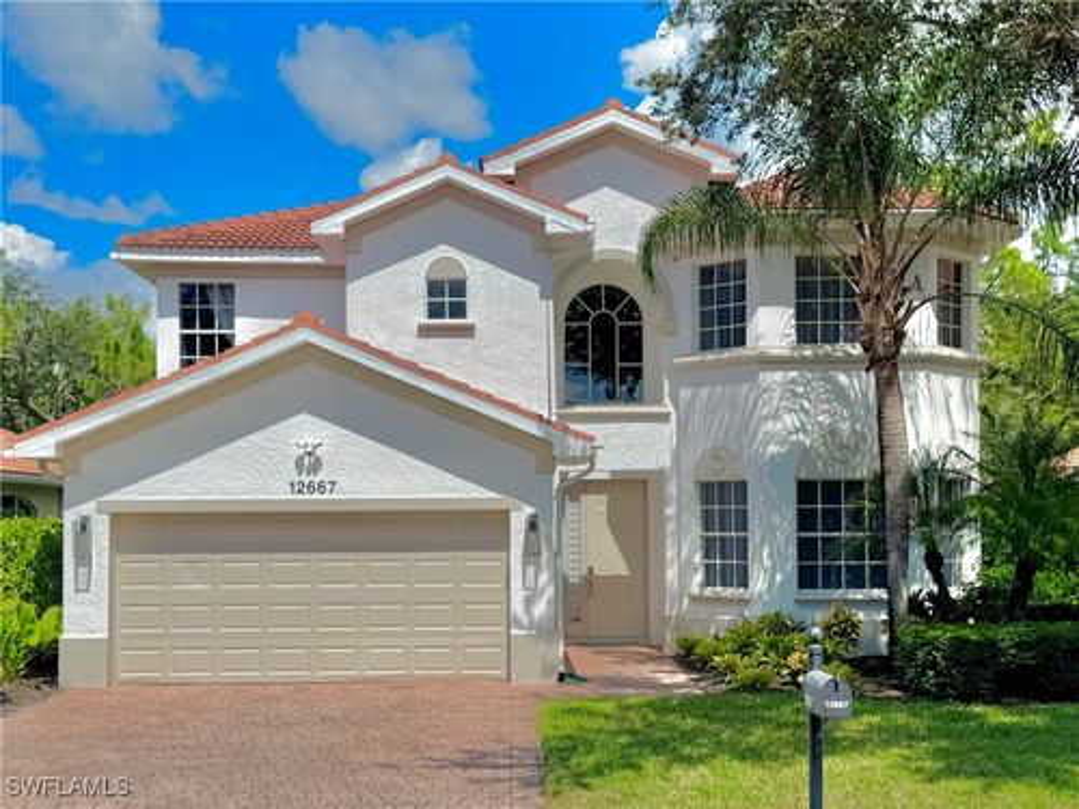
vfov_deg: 56.8
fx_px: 748
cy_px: 404
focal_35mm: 24
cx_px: 540
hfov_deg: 71.6
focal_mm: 6.76
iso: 80
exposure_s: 1/7937
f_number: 1.78
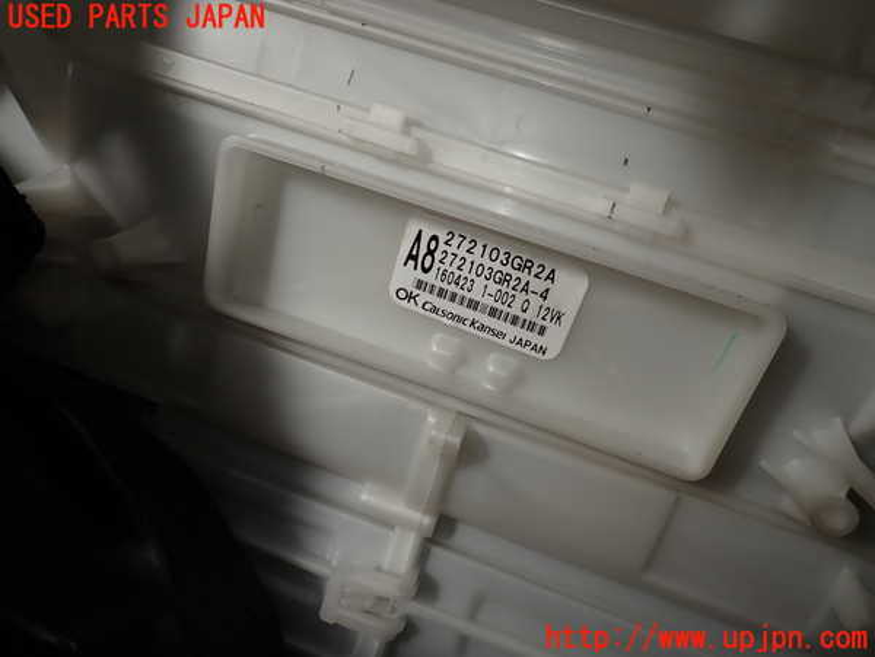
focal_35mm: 25
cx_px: 438
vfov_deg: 54.9
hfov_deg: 69.4
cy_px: 328
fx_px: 632
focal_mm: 4.5
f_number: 2.8
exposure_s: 1/160
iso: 100
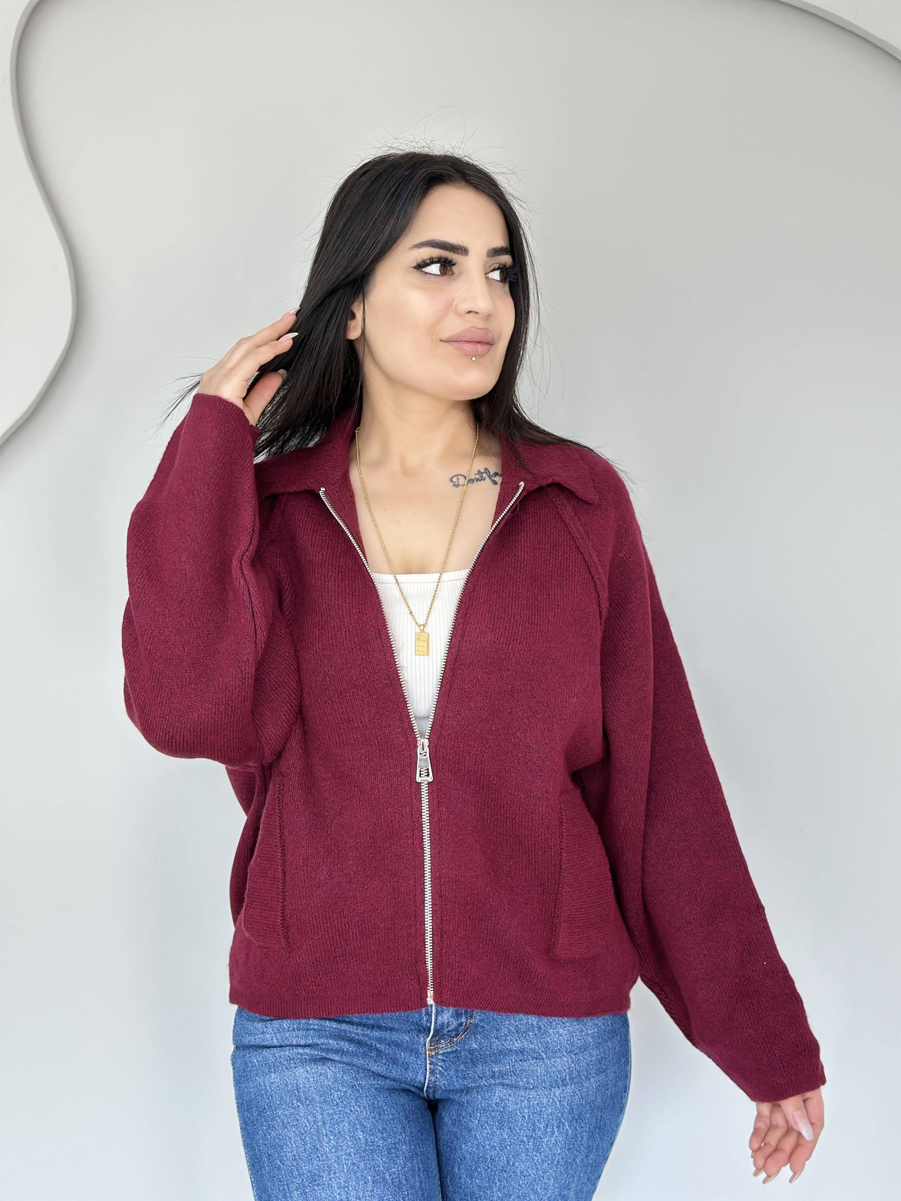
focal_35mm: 48
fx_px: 1666
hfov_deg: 30.3
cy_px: 600
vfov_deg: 39.7
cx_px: 450
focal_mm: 6.86
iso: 64
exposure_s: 1/120
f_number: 1.78
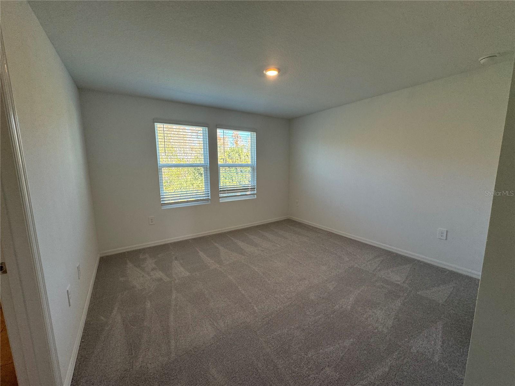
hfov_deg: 102.1
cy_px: 193
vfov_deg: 85.7
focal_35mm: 14
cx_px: 258
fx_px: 208
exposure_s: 1/120
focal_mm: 2.22
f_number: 2.2
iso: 100
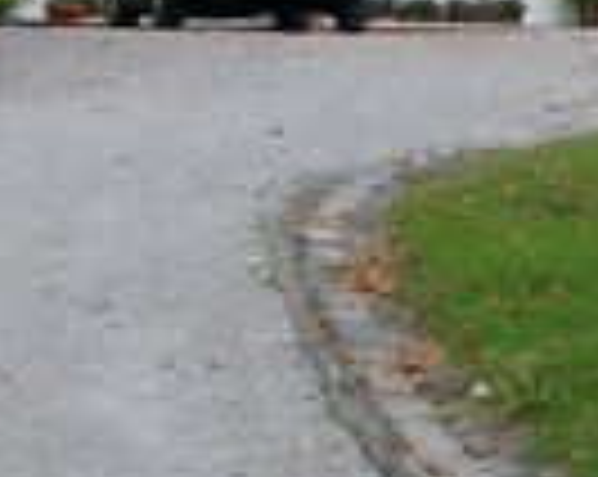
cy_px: -230
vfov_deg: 7.6
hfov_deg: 9.4
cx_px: 859
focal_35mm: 200
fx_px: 3535
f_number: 4
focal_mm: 7.13
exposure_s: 1/103
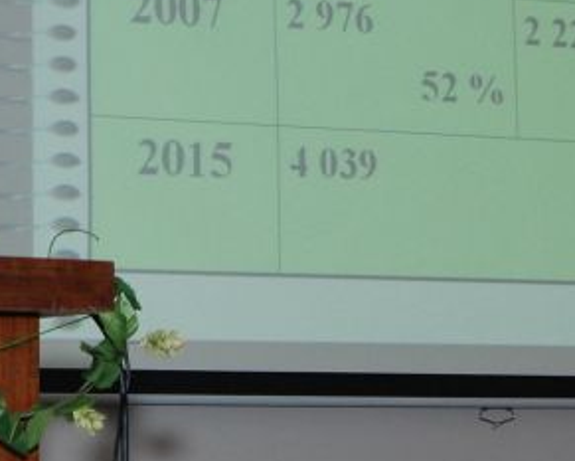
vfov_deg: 12.9
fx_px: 2026
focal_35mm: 119
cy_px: 76
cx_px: 16
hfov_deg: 15.9
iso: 800
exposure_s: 1/60
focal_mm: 24
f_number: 7.1
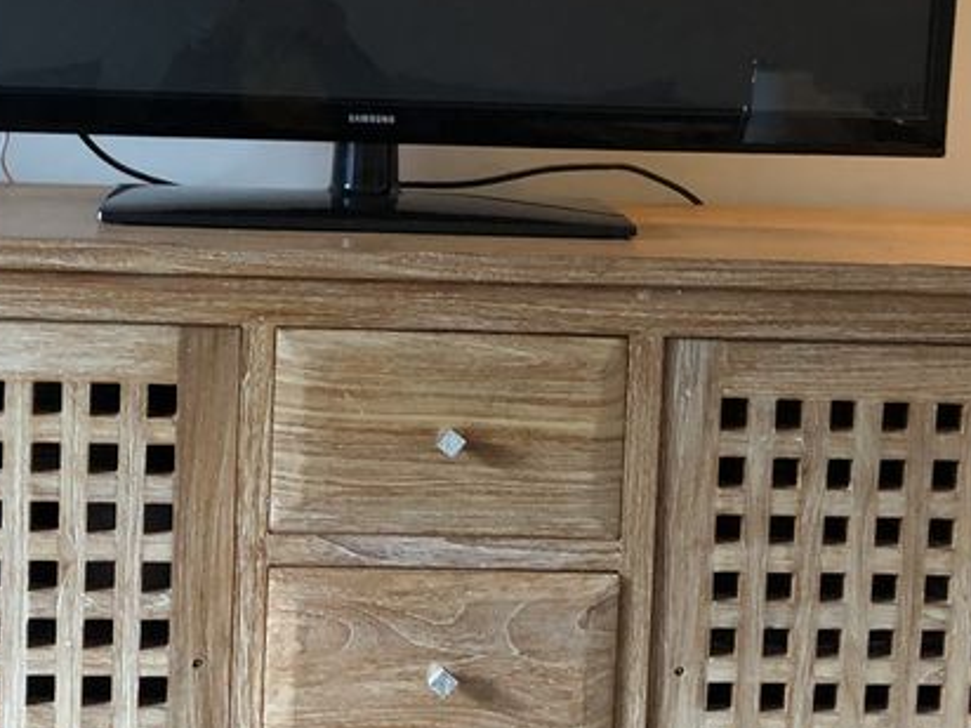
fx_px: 1907
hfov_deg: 28.5
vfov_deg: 21.5
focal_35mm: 68
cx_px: 427
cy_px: 250
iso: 100
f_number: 1.8
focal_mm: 3.99
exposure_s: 1/8
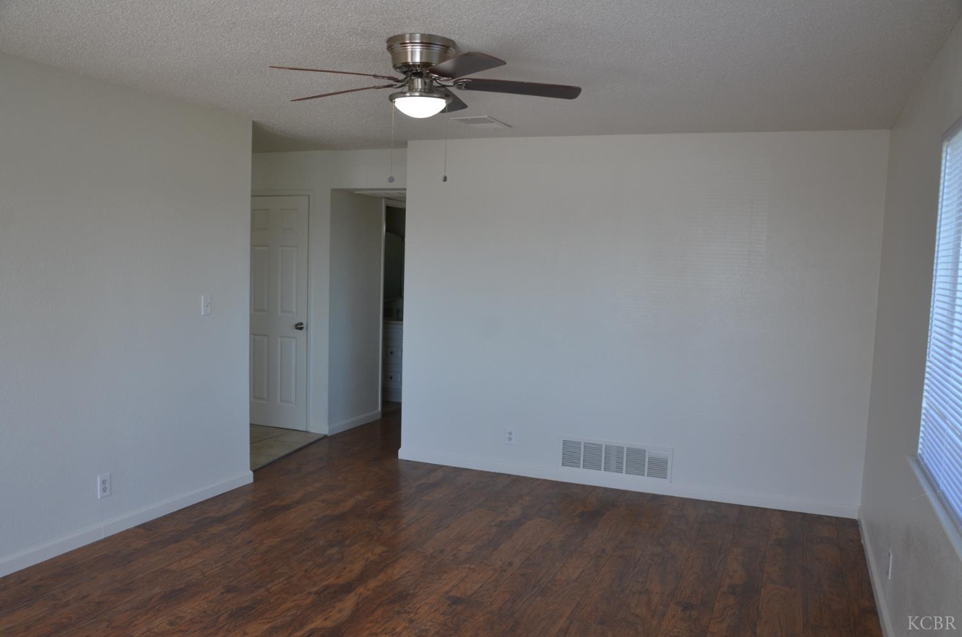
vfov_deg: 47.7
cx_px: 481
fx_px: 720
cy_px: 318
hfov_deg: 67.5
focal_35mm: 27
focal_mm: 18
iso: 320
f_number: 5.6
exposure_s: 1/125
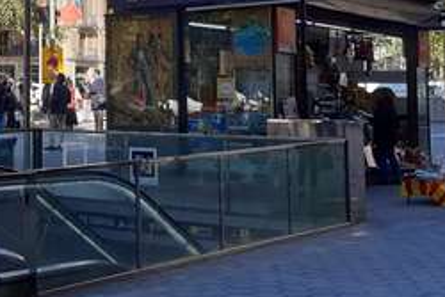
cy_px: 27
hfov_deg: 23.1
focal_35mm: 83
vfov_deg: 16.3
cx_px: -39
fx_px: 1027
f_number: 1.7
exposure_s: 1/962
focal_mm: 3.92
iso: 40
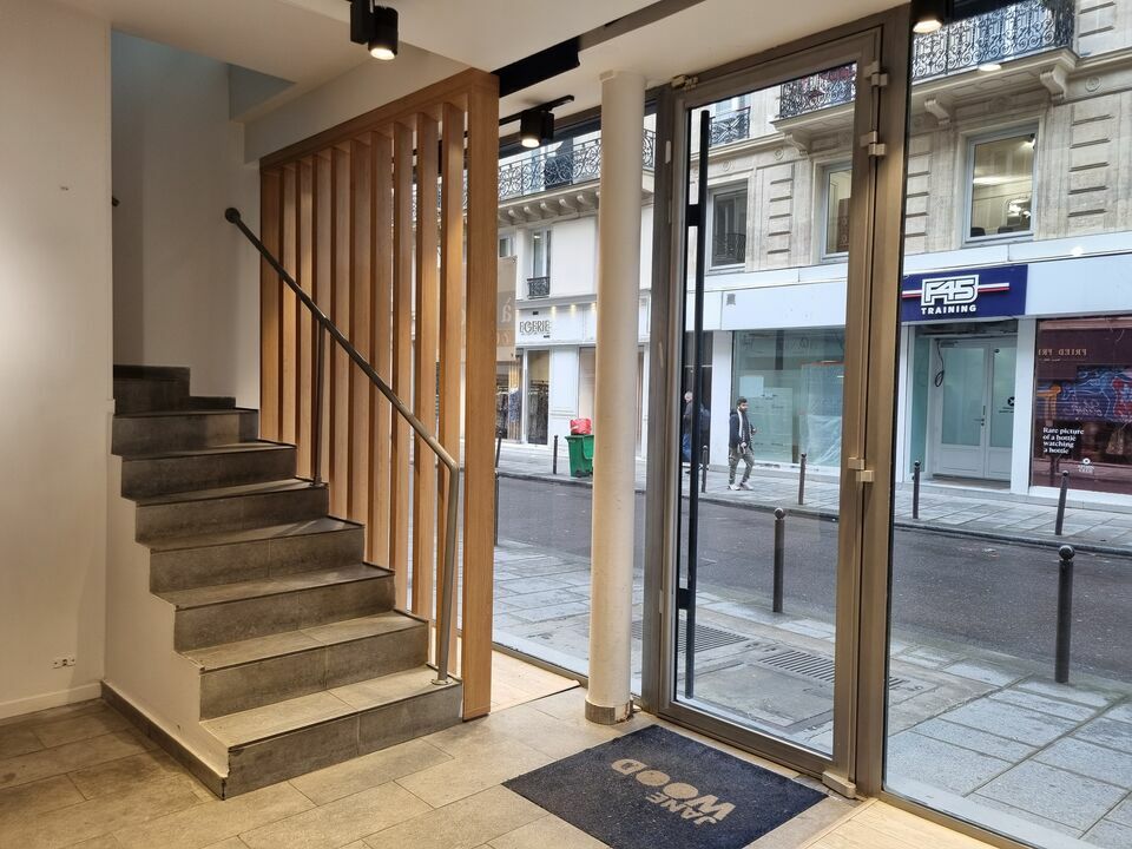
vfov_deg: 53.1
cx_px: 566
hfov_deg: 67.3
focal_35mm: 26
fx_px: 850
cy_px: 424
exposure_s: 1/100
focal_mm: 5.4
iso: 64
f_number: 1.8
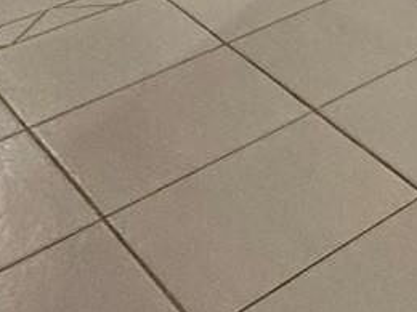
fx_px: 1036
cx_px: 759
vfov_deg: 13.3
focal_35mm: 86
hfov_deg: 18.0
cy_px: -413
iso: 400
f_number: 2.2
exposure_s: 1/120
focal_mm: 2.22
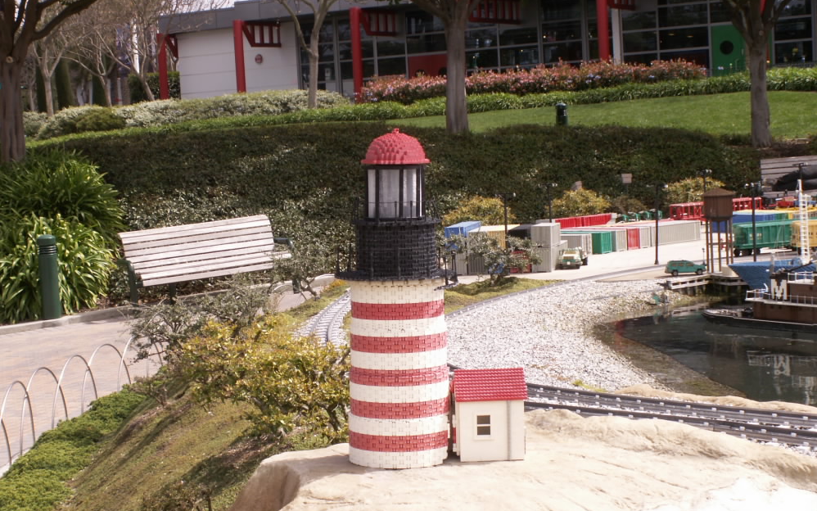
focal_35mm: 68
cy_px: 285
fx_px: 1514
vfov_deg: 19.1
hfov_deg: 30.2
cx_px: 408
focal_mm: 10.68
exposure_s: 1/160
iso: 50
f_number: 7.1
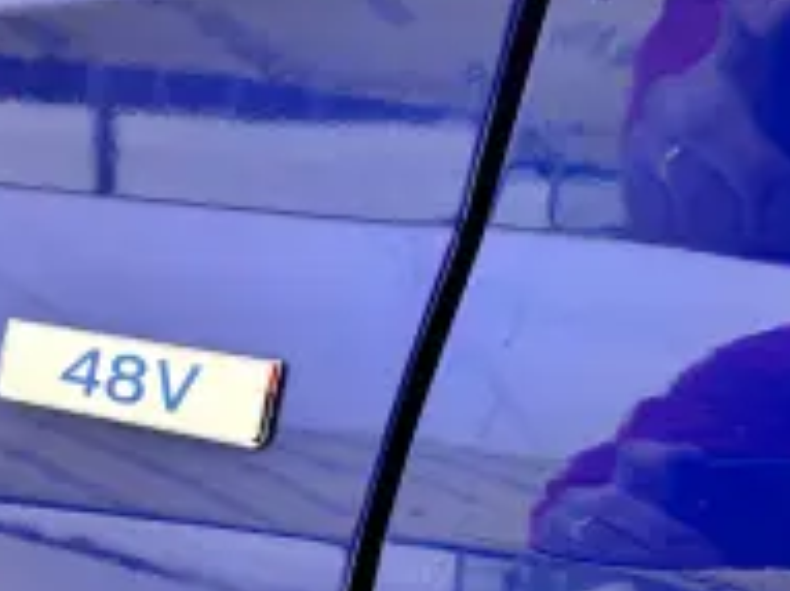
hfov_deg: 37.7
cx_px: 170
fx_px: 1118
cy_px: 413
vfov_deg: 29.4
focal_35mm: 49
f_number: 1.6
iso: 50
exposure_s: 1/382
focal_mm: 5.96
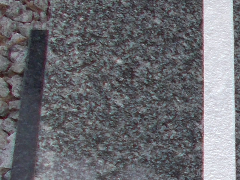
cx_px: 542
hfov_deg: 11.3
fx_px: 1040
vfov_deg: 9.6
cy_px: 280
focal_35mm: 150
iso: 80
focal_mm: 4.6
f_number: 8
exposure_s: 1/125
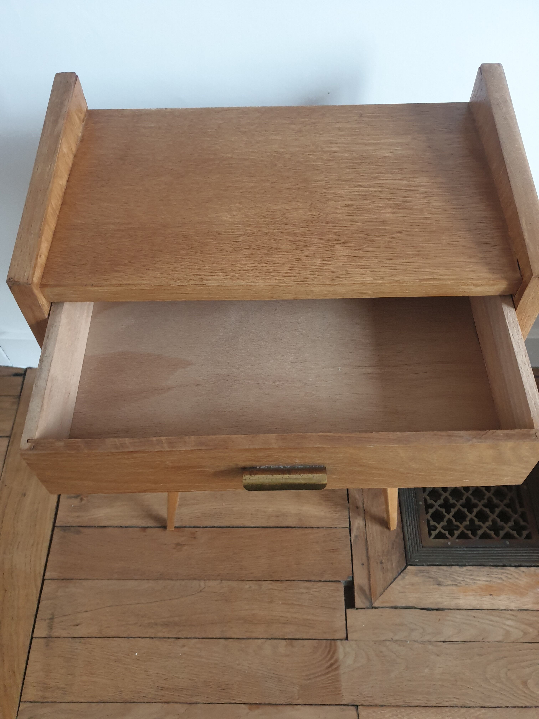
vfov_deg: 67.3
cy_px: 360
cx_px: 270
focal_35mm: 26
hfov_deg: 53.1
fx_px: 540
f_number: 1.5
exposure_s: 1/36
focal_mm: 4.3
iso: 250
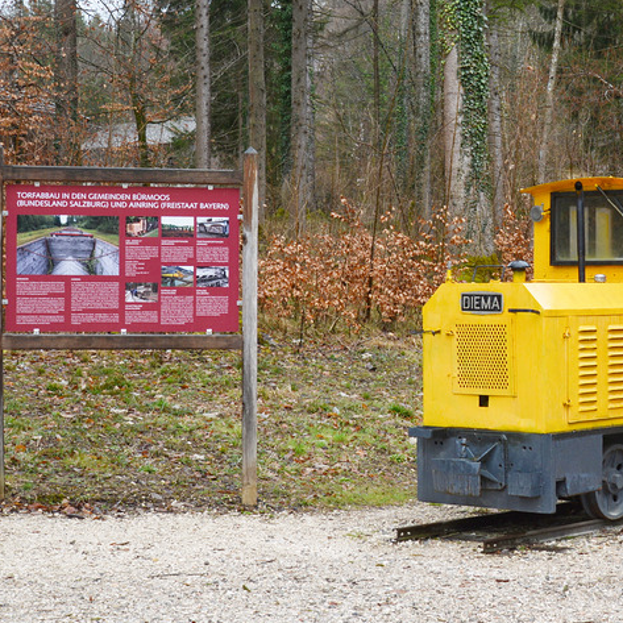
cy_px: 259
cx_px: 611
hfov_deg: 20.3
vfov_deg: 20.9
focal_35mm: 83
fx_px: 1690
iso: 200
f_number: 7.1
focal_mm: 42
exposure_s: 1/200
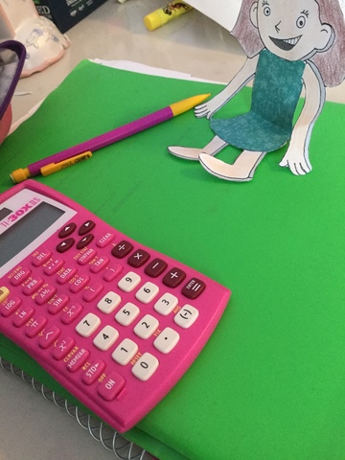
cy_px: 230
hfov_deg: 45.4
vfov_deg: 58.4
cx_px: 172
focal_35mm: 31
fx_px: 412
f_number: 2.4
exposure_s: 1/30
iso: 125
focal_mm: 3.3
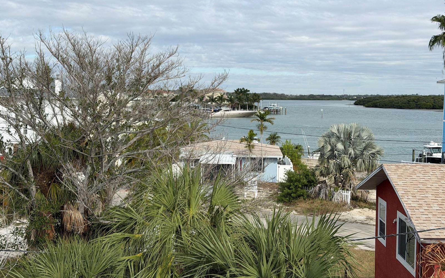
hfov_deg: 39.6
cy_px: 139
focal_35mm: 51
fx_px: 619
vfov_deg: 25.4
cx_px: 222
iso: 64
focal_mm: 6.76
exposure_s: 1/6024
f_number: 1.78
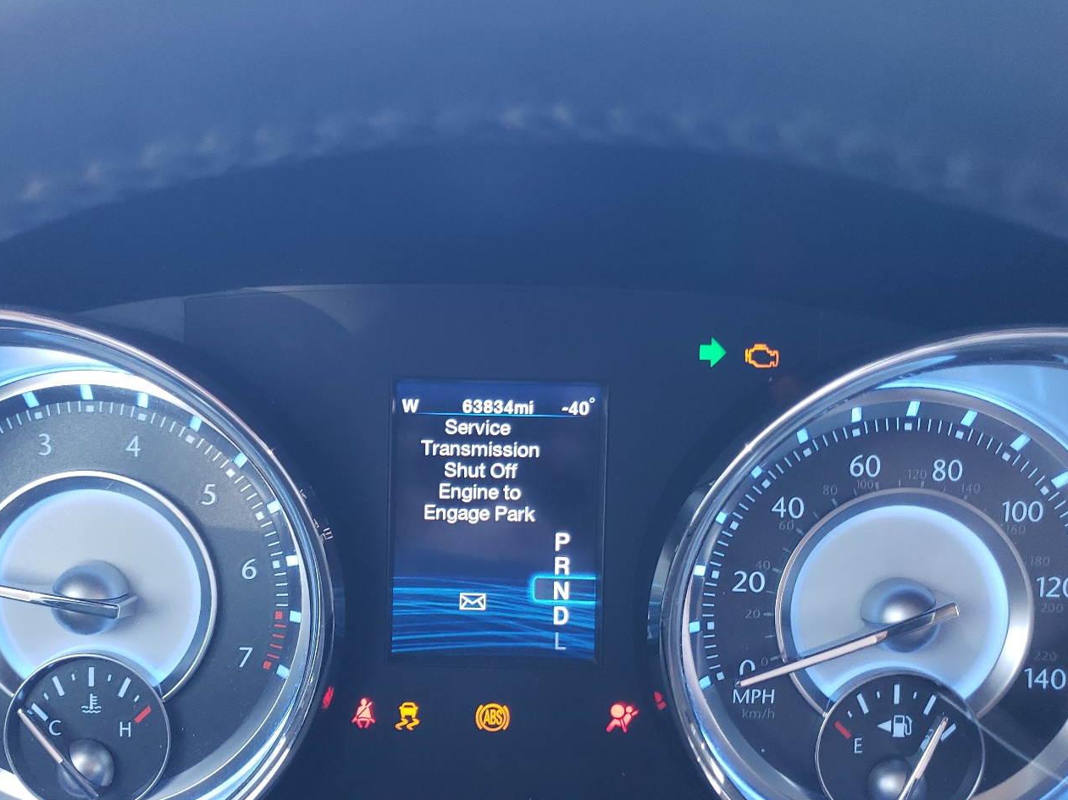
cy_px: 502
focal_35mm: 33
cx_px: 471
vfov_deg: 42.6
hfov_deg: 55.2
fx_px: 1018
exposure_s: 1/60.2
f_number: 1.5
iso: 84
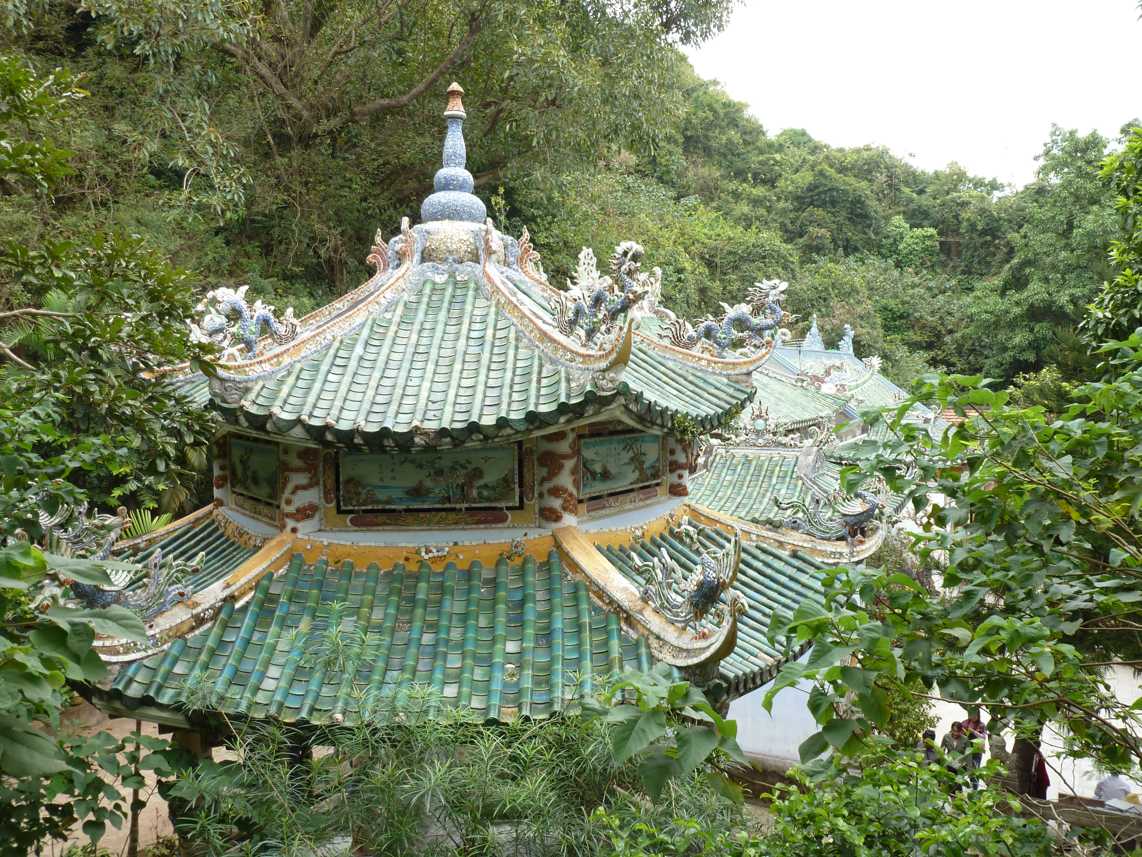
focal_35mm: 28
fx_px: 924
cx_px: 571
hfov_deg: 63.4
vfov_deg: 49.7
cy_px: 428
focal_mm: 5
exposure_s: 1/125
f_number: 3.5
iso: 100
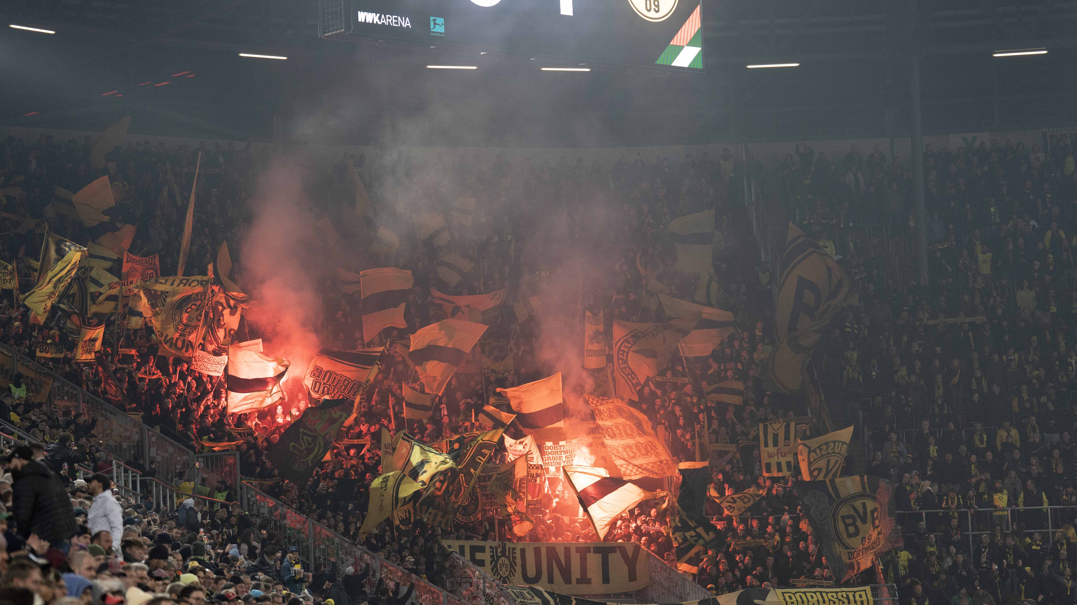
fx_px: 4084
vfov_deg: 8.5
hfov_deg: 15.0
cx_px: 524
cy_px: 327
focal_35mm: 143
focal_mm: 129
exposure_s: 1/1250
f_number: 2.8
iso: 2000
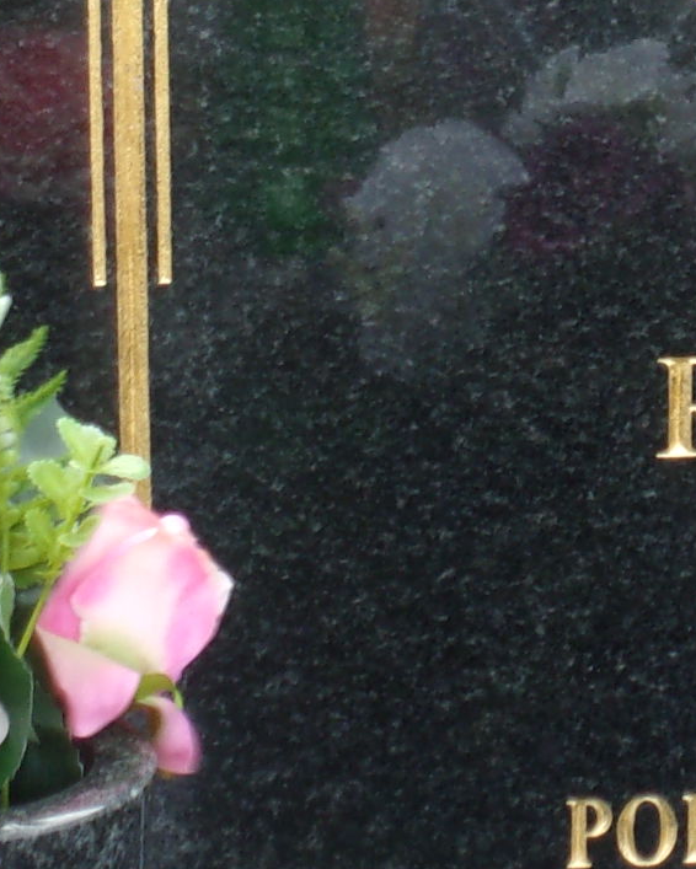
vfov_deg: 8.4
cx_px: 867
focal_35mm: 229
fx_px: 5894
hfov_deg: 6.7
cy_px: -10
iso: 80
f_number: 5.2
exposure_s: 1/58
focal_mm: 11.5
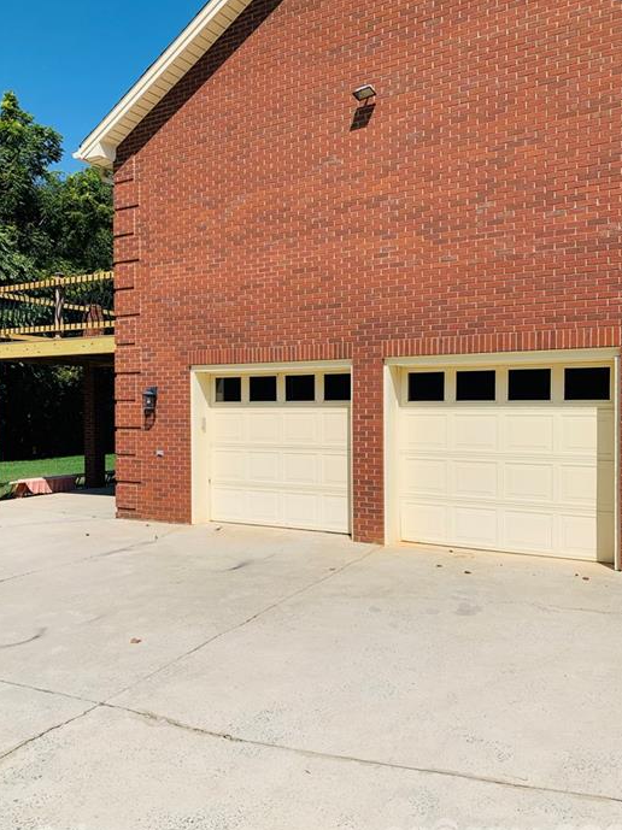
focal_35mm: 29
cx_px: 303
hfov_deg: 48.2
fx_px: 695
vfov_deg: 61.7
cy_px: 422
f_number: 1.8
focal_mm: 4.25
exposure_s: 1/4274
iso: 25
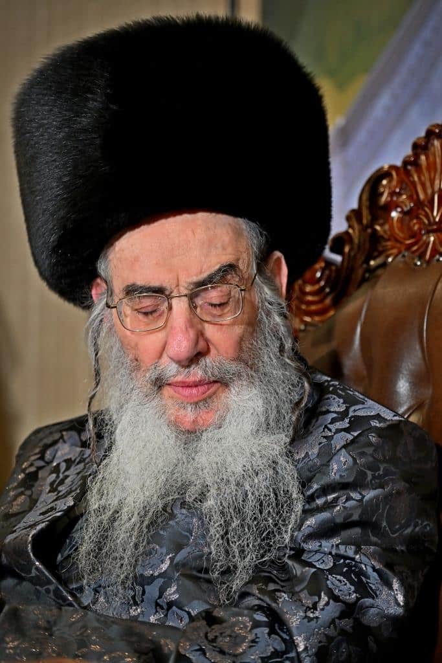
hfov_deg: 12.5
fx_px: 2025
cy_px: 332
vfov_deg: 18.6
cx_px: 221
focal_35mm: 110
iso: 1000
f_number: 4
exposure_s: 1/160
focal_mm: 110
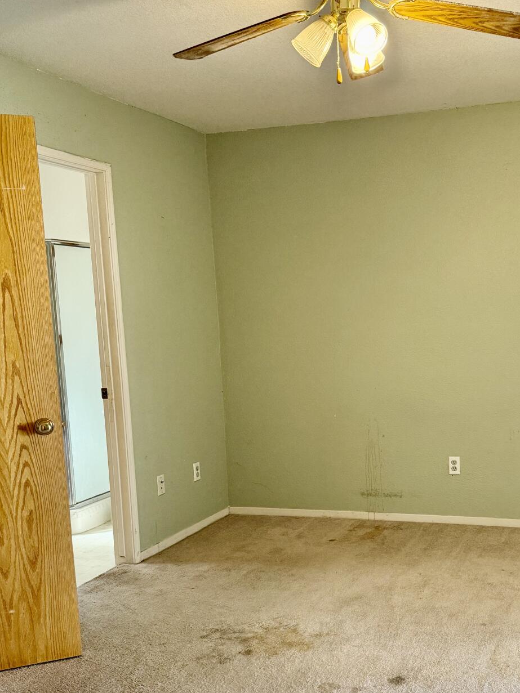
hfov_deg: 36.0
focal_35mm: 39
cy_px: 425
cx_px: 386
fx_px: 781
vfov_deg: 47.5
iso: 320
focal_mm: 6.76
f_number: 1.78
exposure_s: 1/120
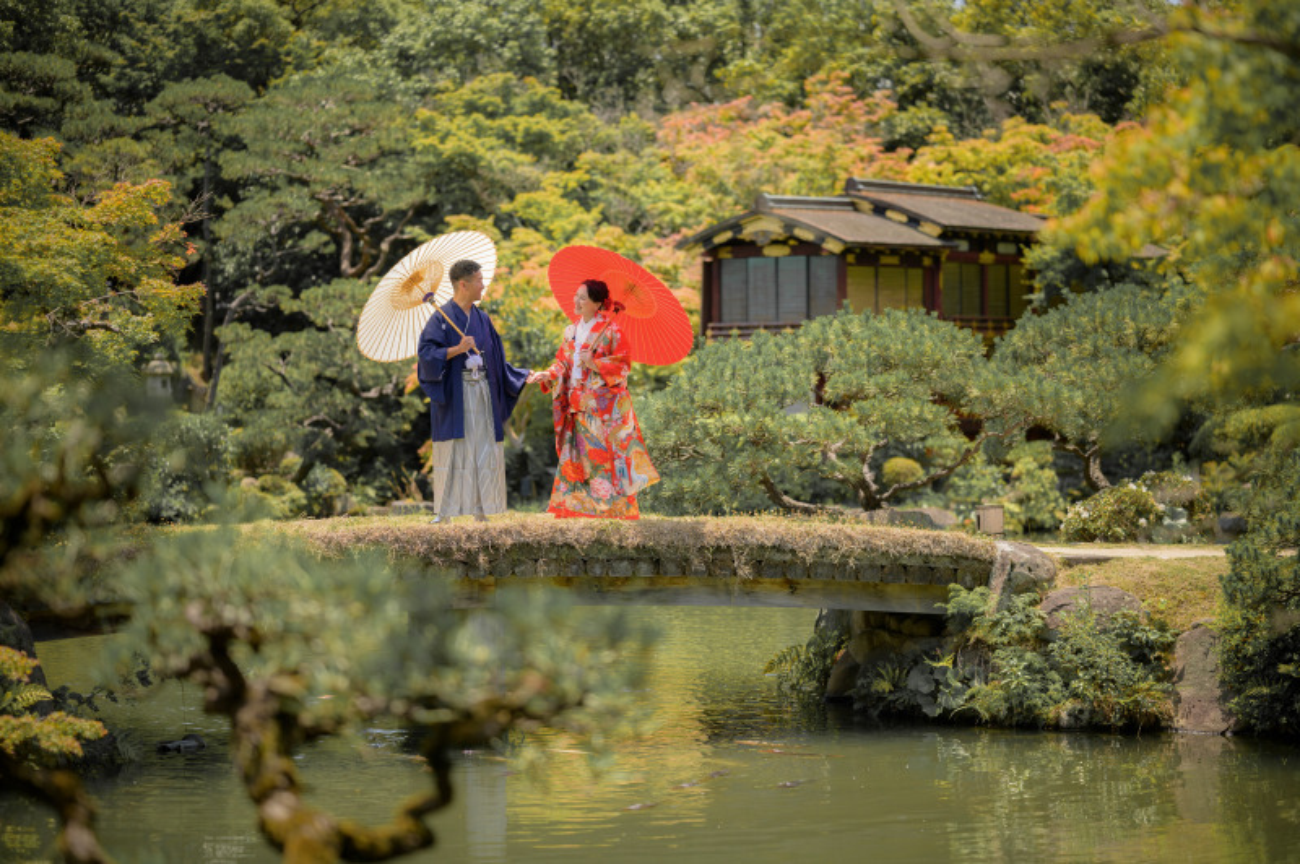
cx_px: 650
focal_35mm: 85
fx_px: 3067
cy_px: 432
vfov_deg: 16.0
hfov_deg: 23.9
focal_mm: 85
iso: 100
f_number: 2
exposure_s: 1/2000
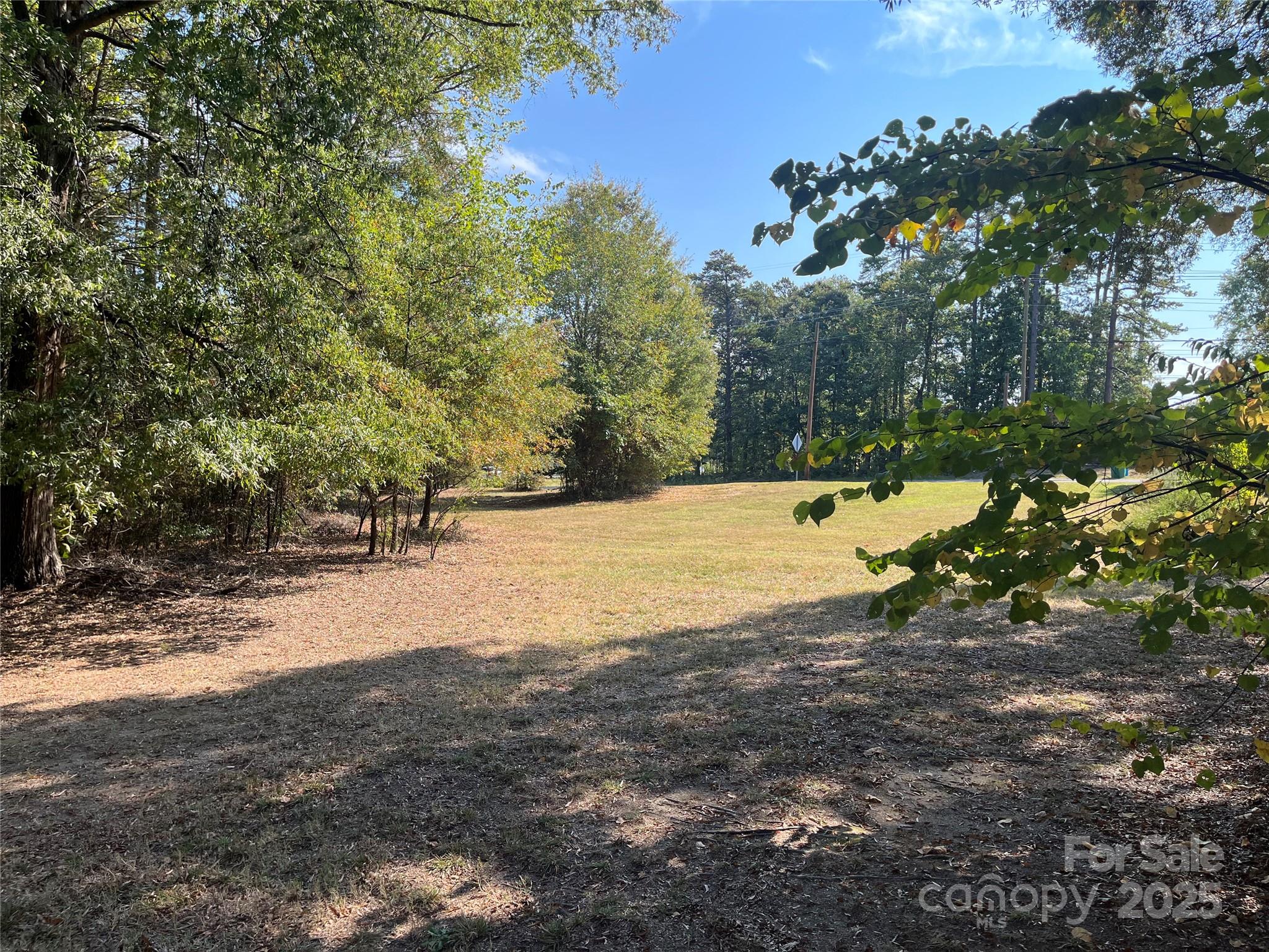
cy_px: 476
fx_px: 953
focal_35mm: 26
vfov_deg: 53.1
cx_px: 634
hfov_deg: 67.3
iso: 50
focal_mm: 5.1
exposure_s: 1/1056
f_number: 1.6
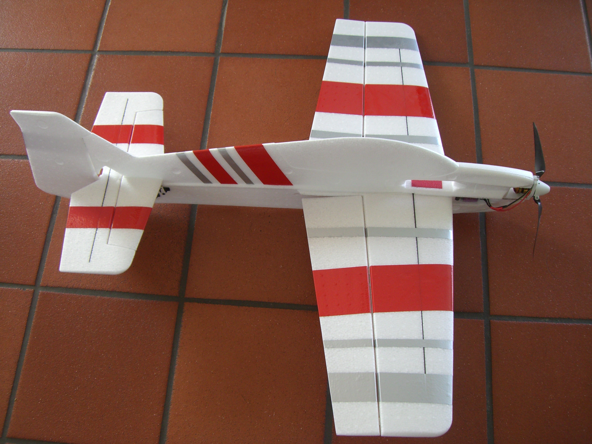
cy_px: 222
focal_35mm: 38
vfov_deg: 37.7
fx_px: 650
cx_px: 296
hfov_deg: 49.0
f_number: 2.7
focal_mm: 6.2
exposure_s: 1/60
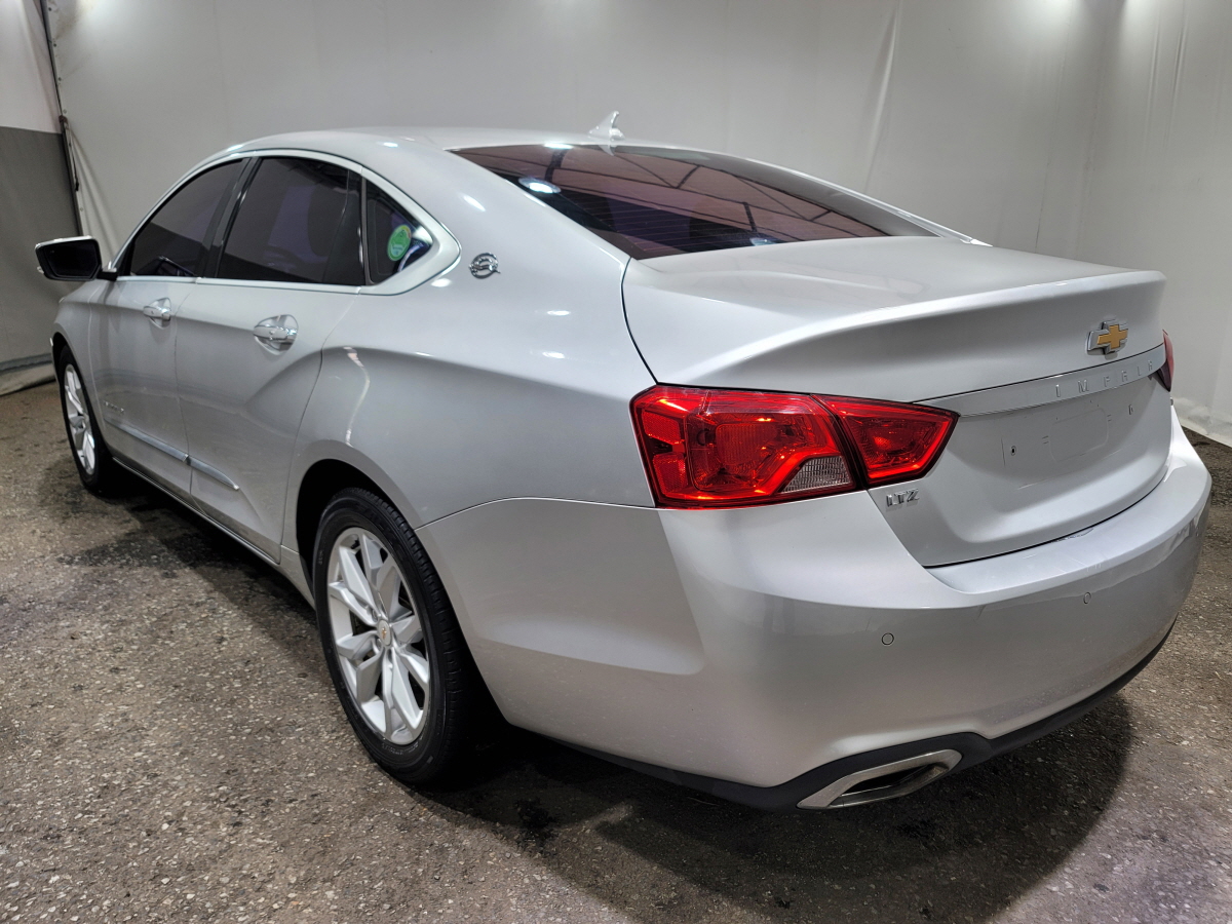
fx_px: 890
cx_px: 616
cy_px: 462
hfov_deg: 69.4
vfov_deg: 54.9
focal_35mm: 25
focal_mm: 7
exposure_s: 1/120
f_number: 1.8
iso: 32
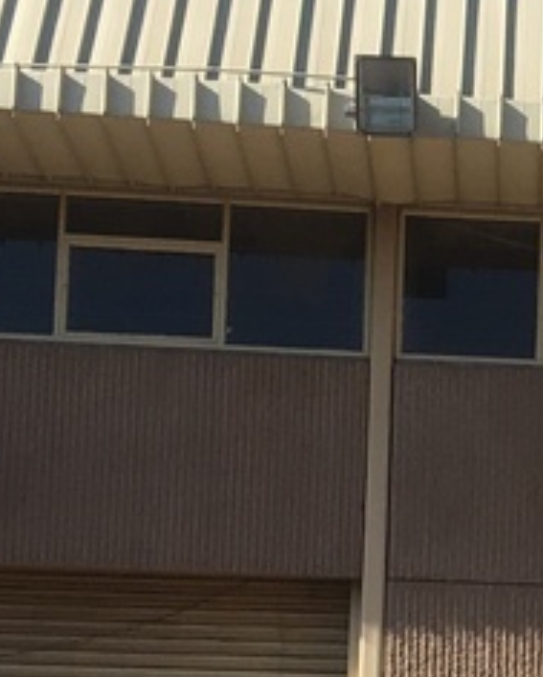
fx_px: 2891
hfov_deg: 10.2
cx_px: 948
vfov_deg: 13.1
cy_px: 752
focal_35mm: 144
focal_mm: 4.15
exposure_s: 1/1221
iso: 25
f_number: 2.2
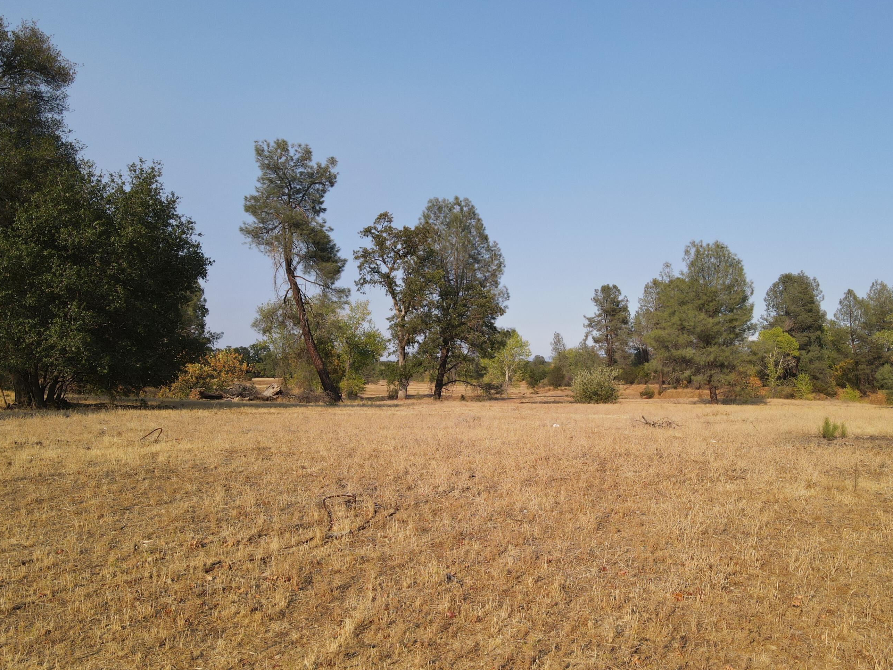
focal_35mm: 28
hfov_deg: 63.2
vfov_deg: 49.6
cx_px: 508
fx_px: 722
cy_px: 382
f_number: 2.8
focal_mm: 4.5
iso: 100
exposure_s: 1/640
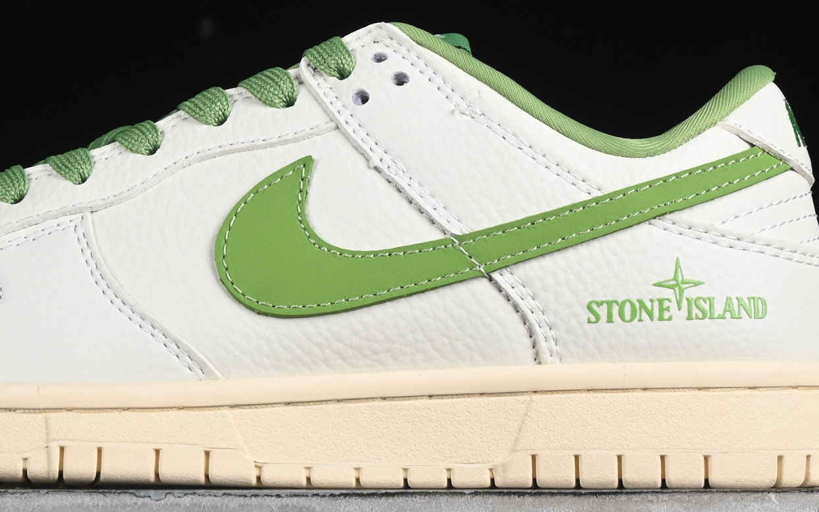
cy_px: 72
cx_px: 253
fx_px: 3839
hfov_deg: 12.2
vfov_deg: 7.6
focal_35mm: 172
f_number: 8
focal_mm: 50
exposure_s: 1/160
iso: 160
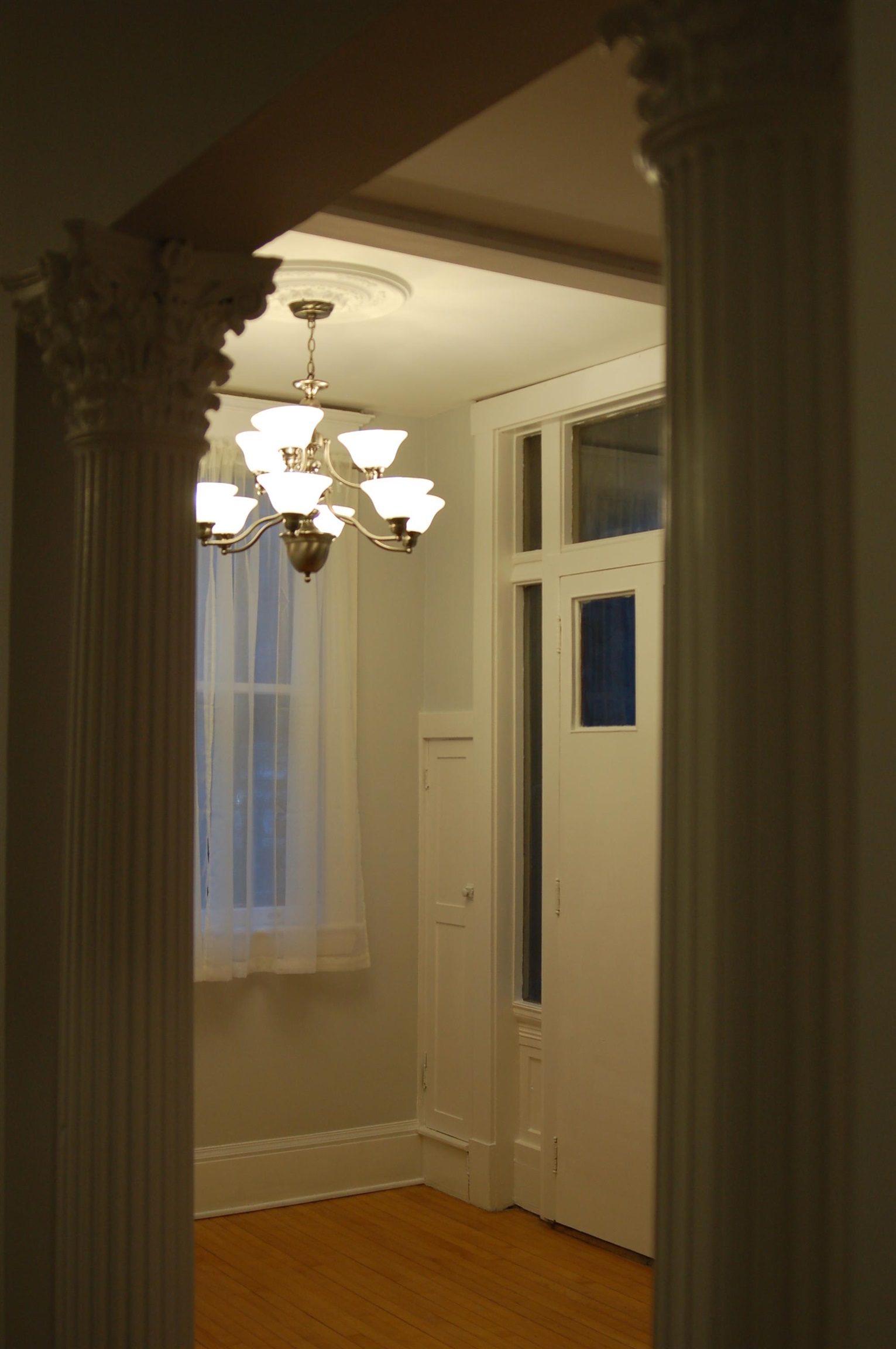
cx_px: 448
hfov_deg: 31.8
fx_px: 1571
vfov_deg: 46.4
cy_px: 674
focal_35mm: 42
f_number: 4.5
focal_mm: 28
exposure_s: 1/80
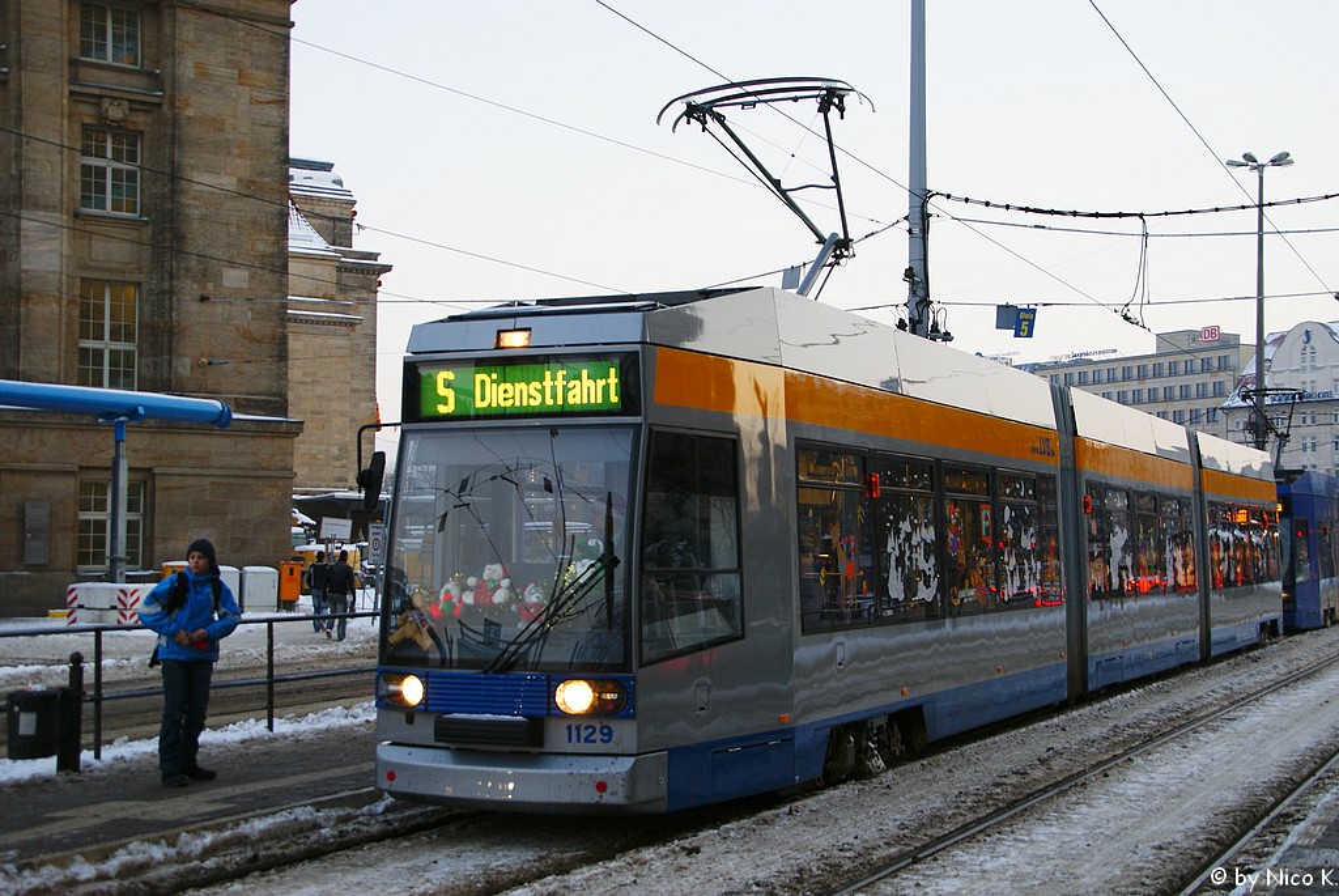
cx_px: 670
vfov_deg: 32.0
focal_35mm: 42
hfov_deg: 46.4
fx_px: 1564
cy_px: 448
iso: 200
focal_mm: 28
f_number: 4.5
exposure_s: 1/50
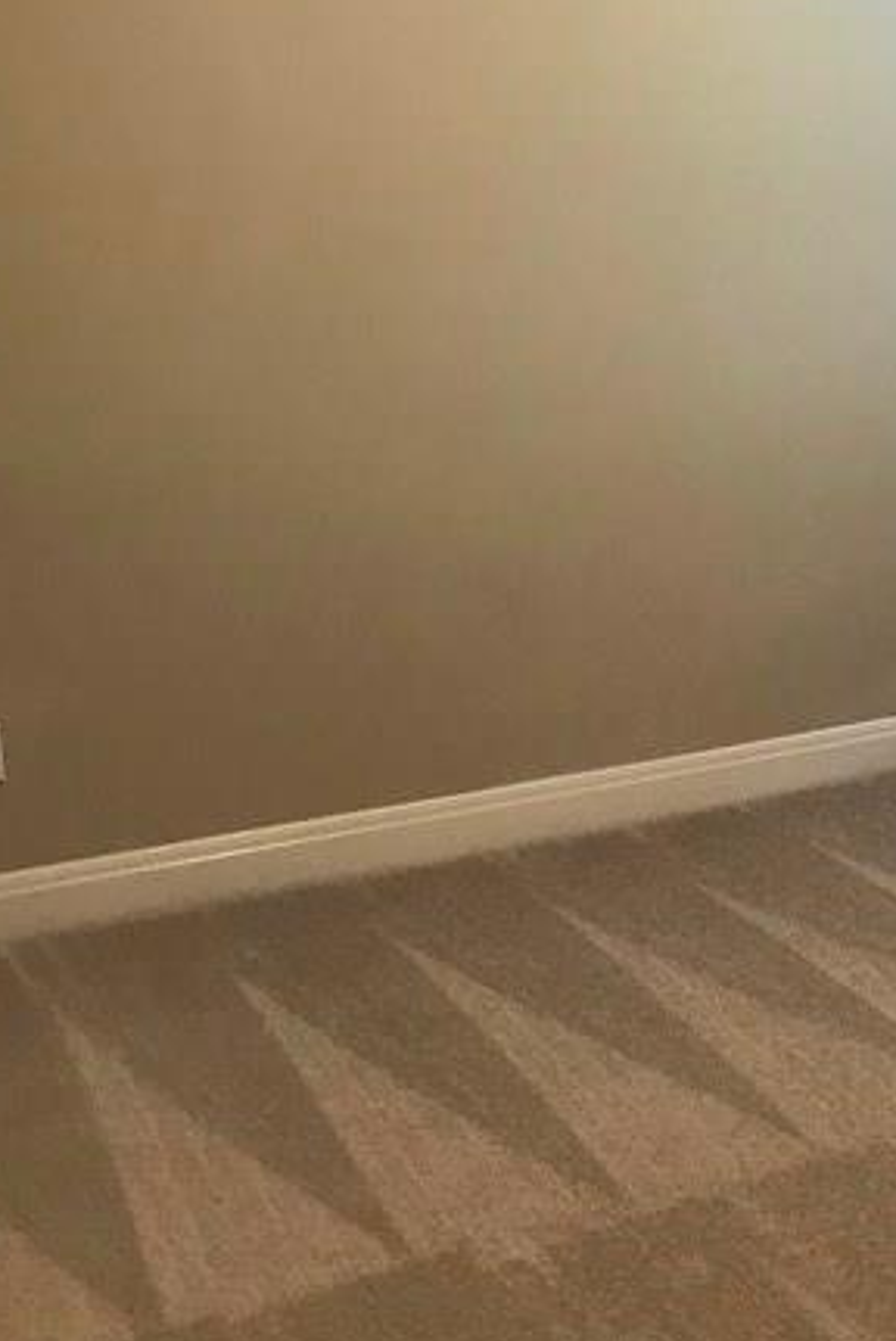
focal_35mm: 54
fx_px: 2013
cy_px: 663
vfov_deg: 36.8
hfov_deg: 24.2
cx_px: 843
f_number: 1.8
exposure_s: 1/17
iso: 40
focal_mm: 3.99
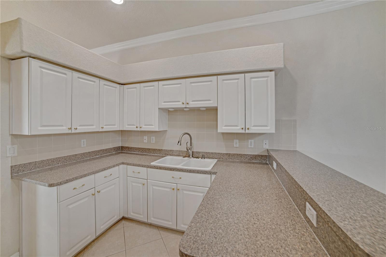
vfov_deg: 81.2
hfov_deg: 104.2
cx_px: 193
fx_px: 150
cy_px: 128
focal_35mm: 14
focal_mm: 14
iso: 160
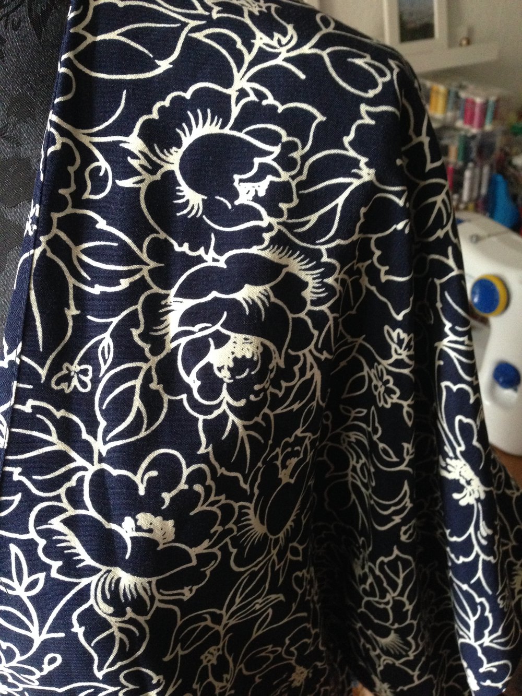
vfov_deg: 55.3
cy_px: 348
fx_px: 663
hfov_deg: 43.0
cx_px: 261
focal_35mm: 33
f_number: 2.4
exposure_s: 1/15
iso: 400
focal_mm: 4.12
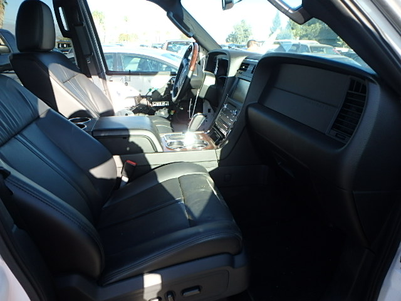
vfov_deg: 63.4
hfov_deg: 79.0
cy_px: 150
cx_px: 200
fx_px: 243
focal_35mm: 21
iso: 125
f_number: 3.5
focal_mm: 3.7
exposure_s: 1/125
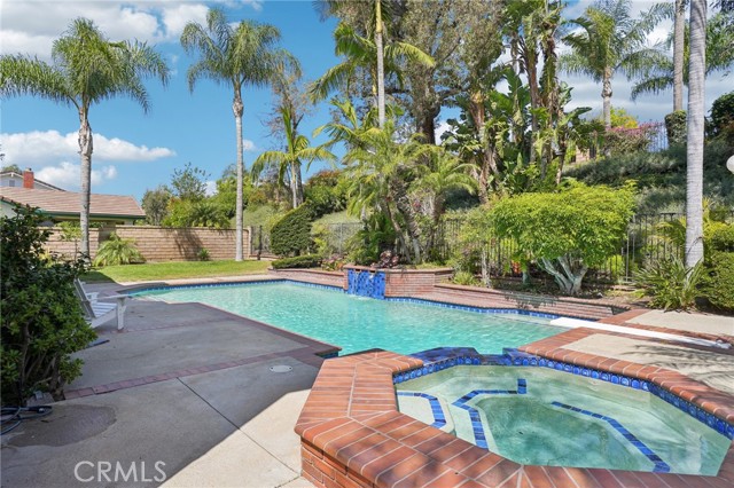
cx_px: 367
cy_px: 244
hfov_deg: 84.0
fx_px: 408
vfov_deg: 61.9
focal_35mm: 20
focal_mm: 20
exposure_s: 1/320
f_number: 8
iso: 125
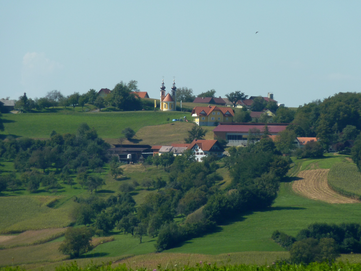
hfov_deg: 5.5
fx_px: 3733
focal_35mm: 358
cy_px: 136
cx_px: 180
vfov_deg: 4.2
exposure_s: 1/400
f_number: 4.9
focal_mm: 49.2
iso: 80
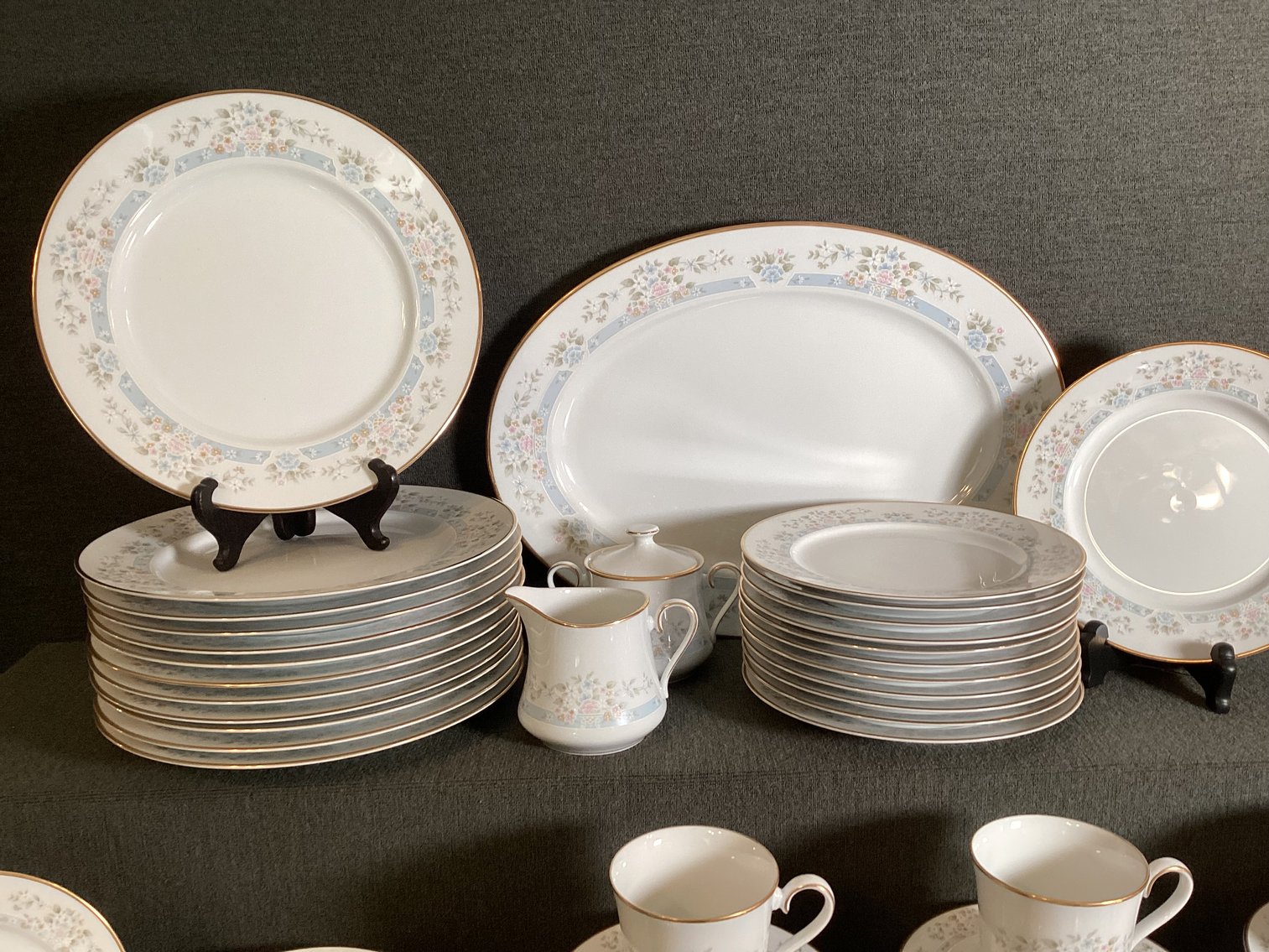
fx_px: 1137
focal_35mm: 31
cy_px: 476
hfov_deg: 58.3
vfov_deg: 45.4
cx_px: 634
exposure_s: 1/60
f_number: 2.4
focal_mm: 3.3
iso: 80
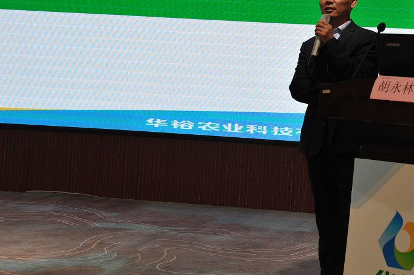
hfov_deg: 24.0
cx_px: 349
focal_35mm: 83
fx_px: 953
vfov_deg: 16.3
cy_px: 76
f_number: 6.3
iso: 800
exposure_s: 1/125
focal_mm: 48
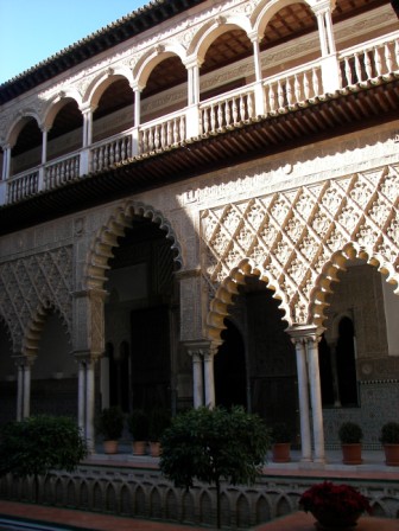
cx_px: 200
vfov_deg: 51.4
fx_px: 553
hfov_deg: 39.7
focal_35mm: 36
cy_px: 266
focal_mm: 6
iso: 50
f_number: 2.8
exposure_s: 1/250
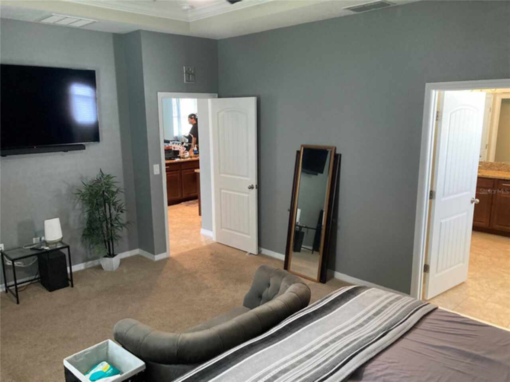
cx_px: 255
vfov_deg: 49.7
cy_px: 191
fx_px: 413
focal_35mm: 28
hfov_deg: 63.4
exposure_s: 1/40
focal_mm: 3.99
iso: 250
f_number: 1.8
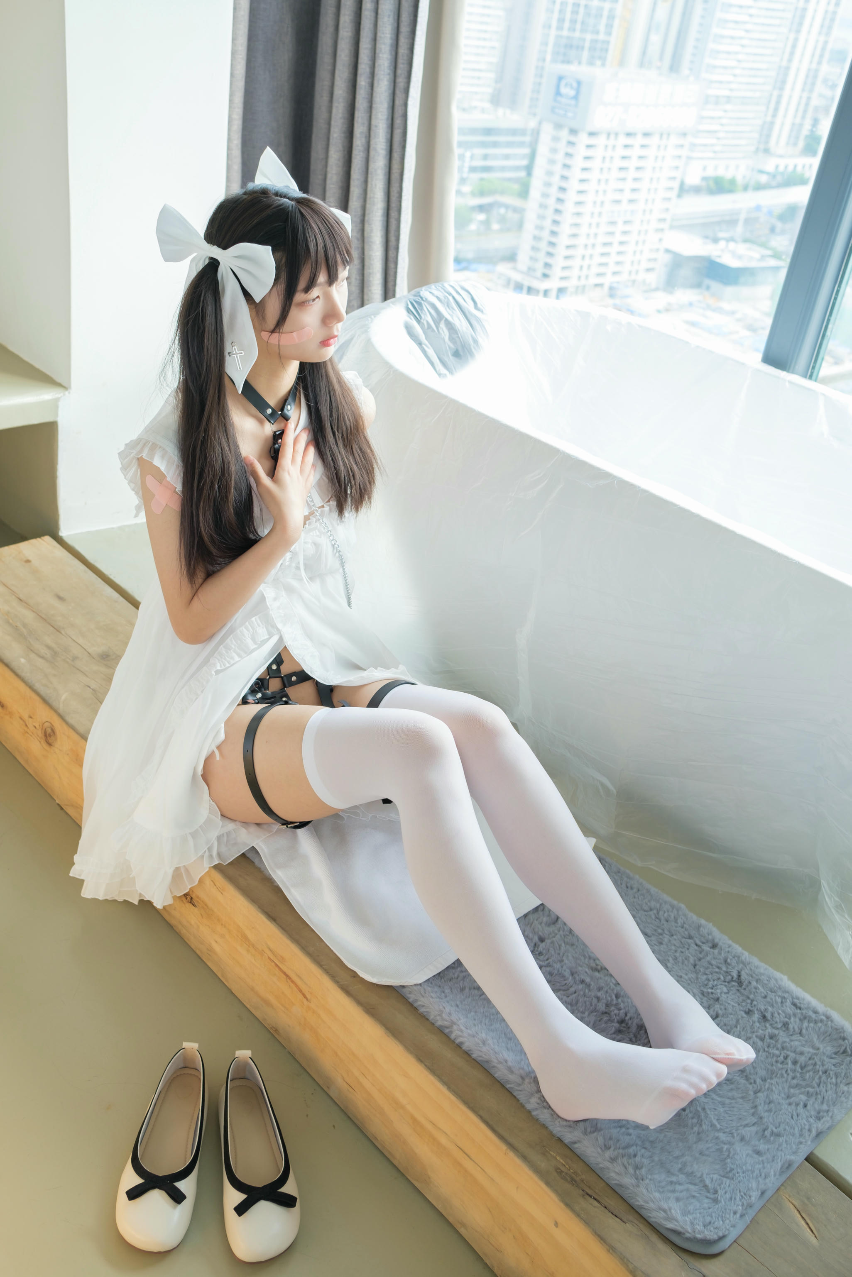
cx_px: 426
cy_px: 638
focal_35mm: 35
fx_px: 1242
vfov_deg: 54.4
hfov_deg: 37.9
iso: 160
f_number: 3.6
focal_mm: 23
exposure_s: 1/60
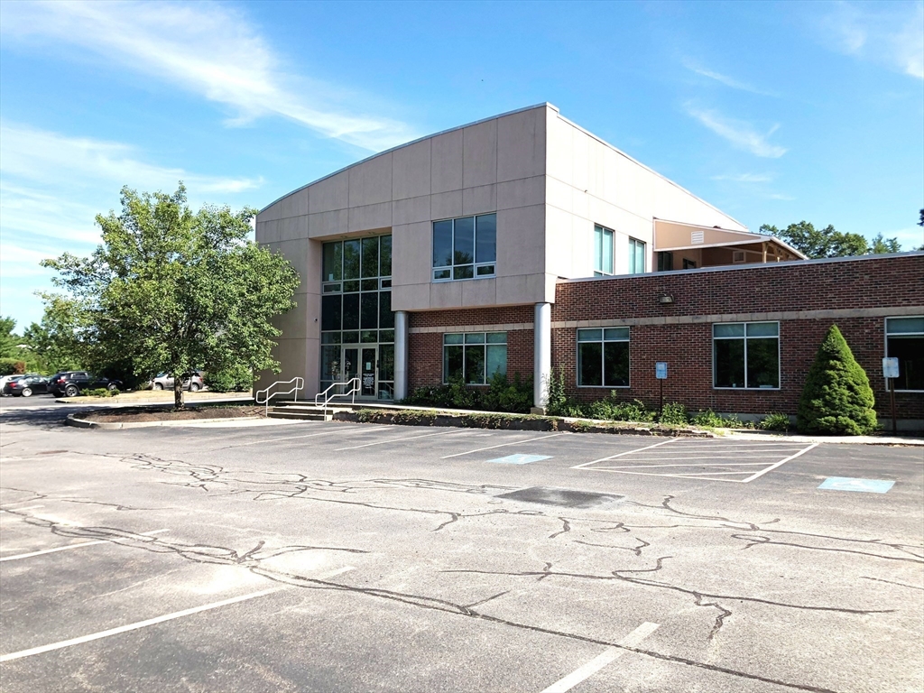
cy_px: 346
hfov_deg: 63.4
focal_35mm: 28
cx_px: 462
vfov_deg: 49.7
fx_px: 747
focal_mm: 3.99
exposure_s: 1/1473
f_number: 1.8
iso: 20
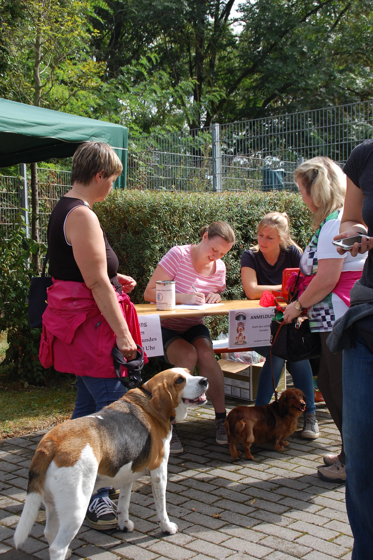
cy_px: 280
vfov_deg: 41.1
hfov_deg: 28.0
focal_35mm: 48
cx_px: 186
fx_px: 747
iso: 200
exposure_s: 1/250
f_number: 8
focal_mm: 32
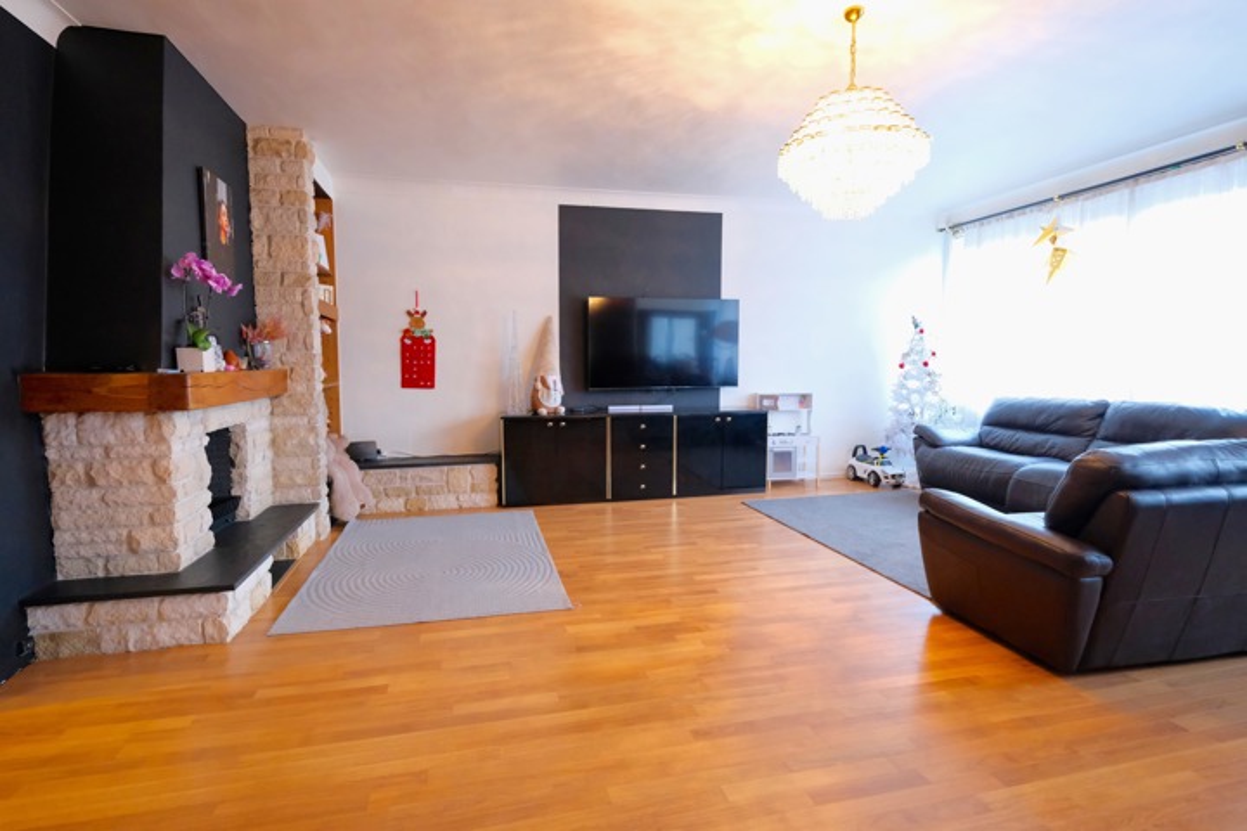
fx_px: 589
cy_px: 416
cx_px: 624
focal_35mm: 17
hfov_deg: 93.3
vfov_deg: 70.4
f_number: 4
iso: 6400
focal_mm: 11
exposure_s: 1/28
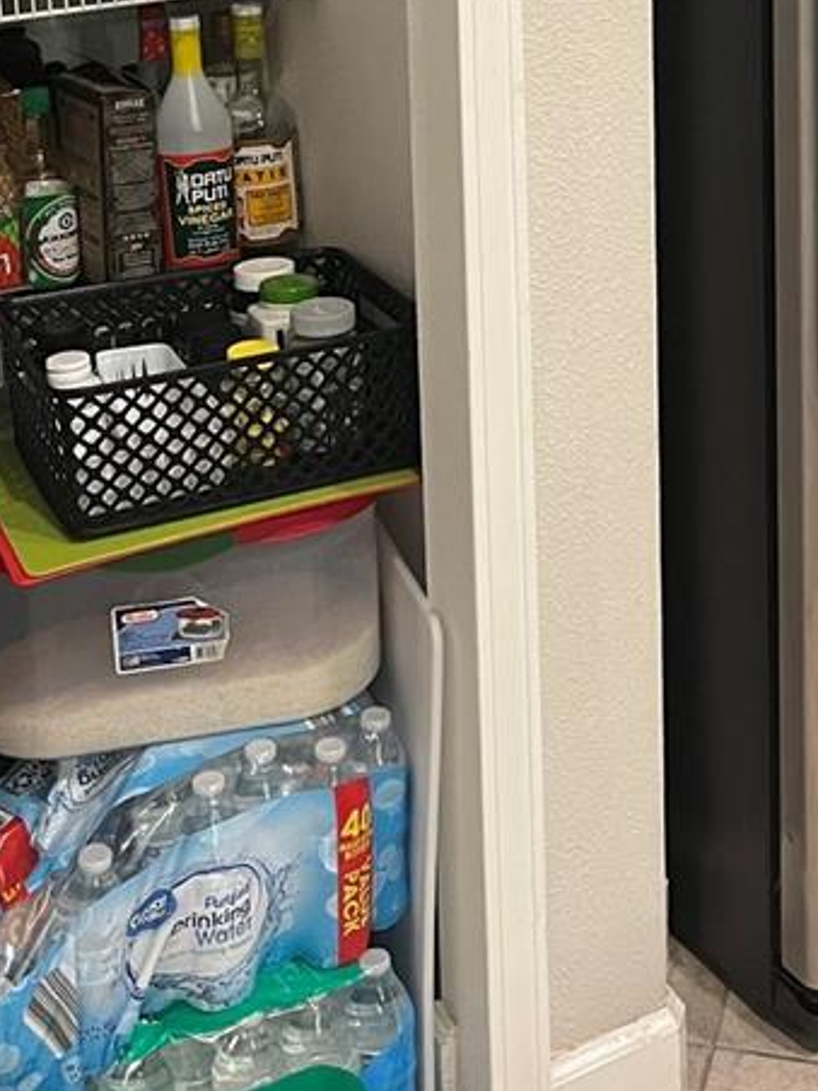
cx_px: 594
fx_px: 2174
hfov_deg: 21.2
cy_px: -113
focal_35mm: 69
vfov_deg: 26.0
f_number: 1.6
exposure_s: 1/60
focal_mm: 5.1
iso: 400
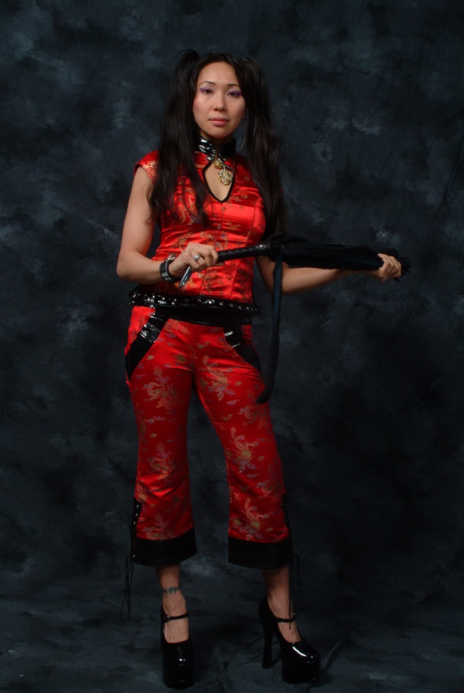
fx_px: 926
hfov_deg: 28.1
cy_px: 346
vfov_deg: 41.1
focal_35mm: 48
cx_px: 232
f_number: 19
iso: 400
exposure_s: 1/60
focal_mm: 32
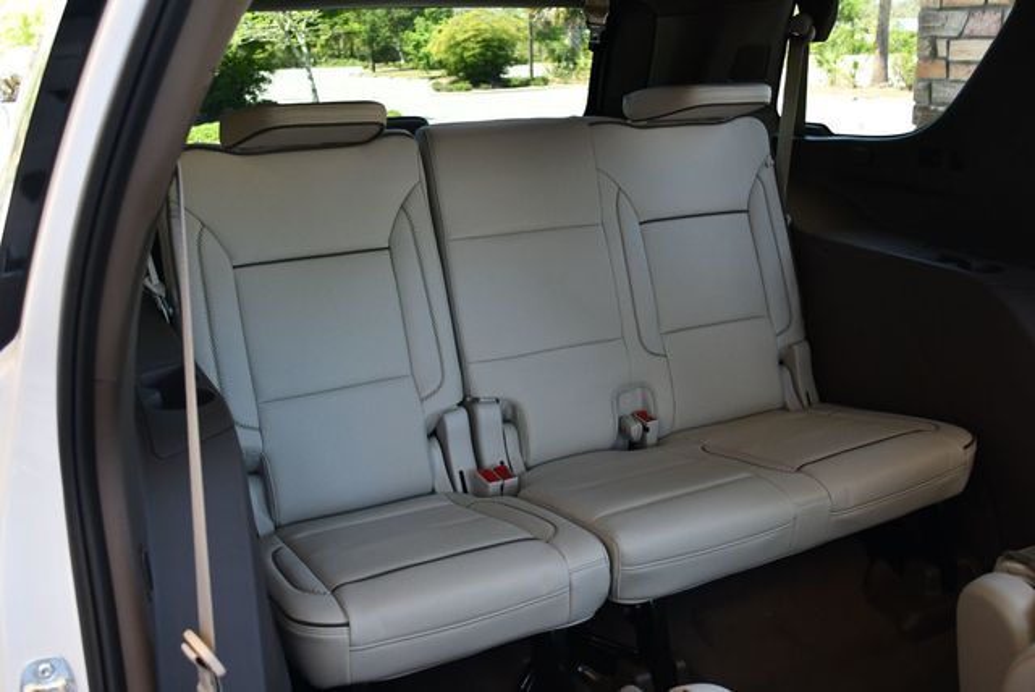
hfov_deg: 53.1
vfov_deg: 36.9
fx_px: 1036
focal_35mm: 36
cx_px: 518
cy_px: 346
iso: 560
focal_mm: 18
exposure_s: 1/250
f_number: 3.5
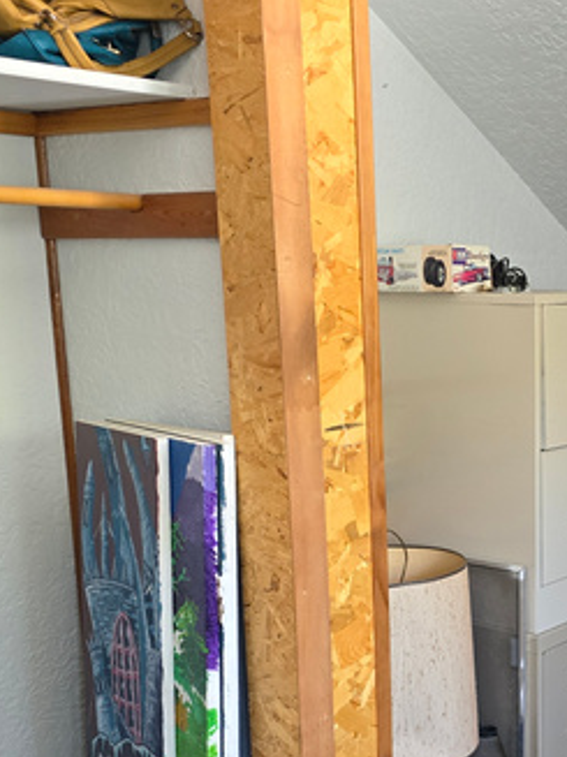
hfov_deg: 25.7
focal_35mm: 54
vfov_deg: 34.8
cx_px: 560
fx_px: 1180
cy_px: 565
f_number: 1.7
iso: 500
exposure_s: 1/120
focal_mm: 6.3
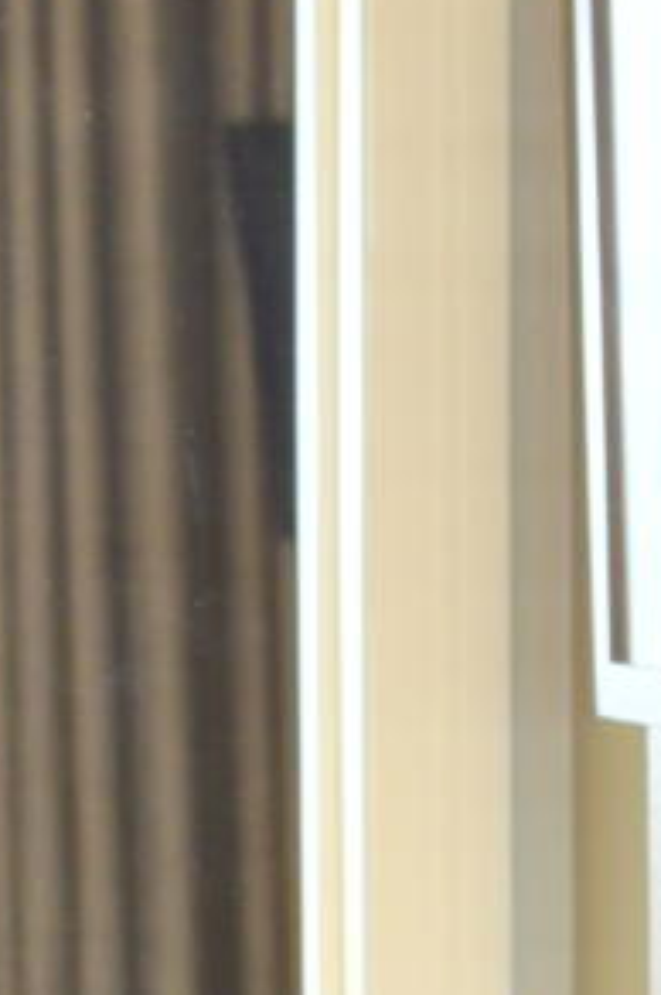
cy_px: 1288
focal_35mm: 343
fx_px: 9469
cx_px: 530
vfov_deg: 6.0
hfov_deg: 4.0
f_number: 5.6
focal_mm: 50
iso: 800
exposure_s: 1/125
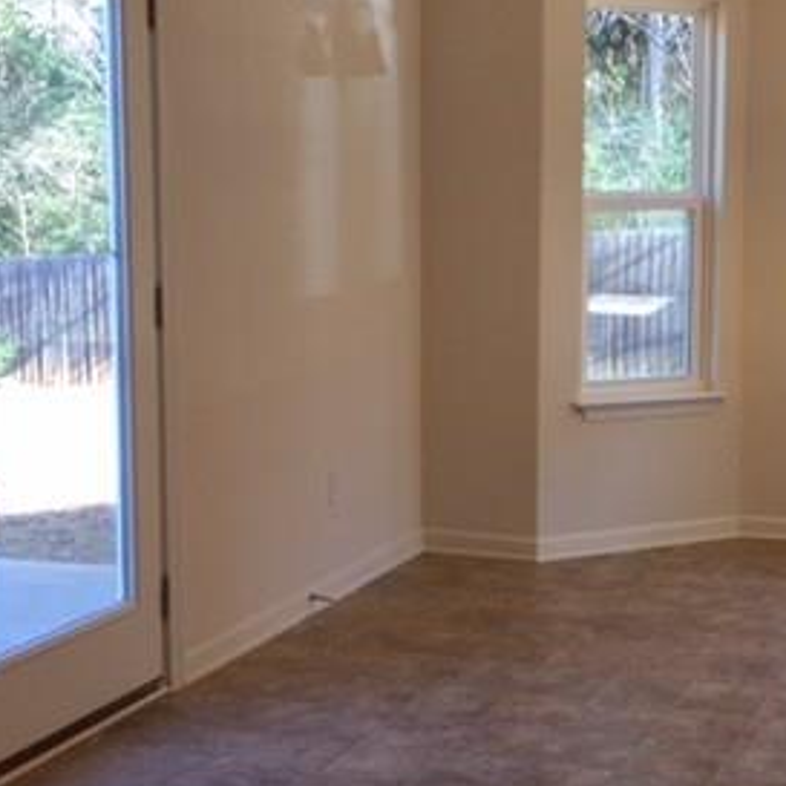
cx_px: 720
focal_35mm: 60
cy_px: 311
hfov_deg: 27.5
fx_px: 1541
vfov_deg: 28.5
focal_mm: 4.15
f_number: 2.2
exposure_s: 1/120
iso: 40
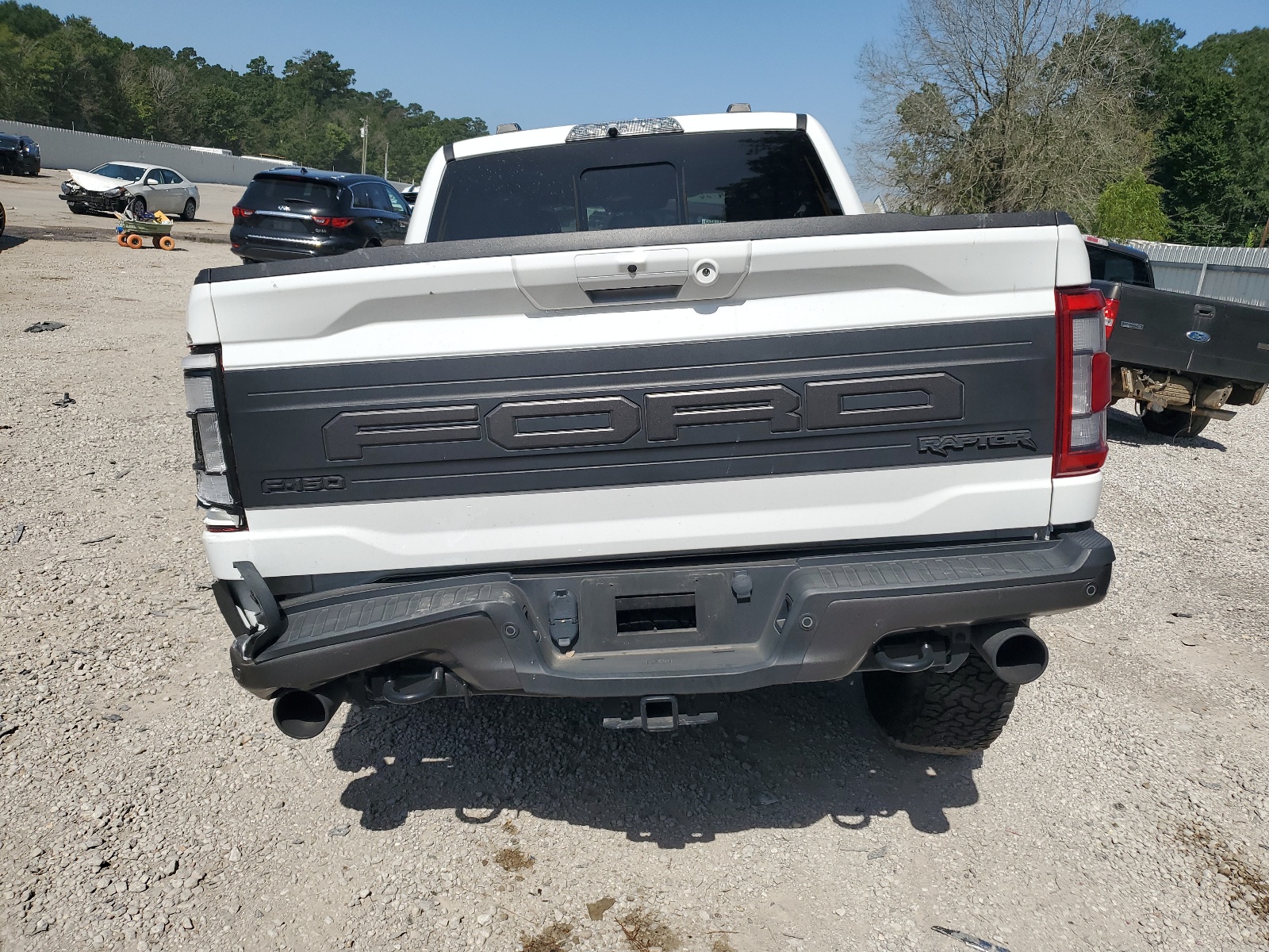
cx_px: 634
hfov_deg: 67.3
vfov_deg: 53.1
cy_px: 476
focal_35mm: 26
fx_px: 953
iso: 50
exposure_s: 1/5000
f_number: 1.5
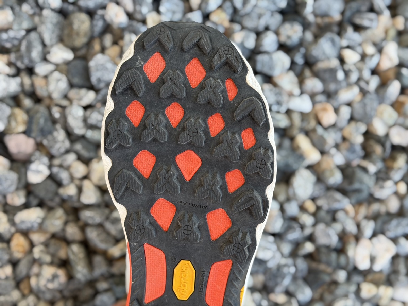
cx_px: 204
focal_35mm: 48
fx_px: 566
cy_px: 153
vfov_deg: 30.3
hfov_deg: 39.7
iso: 64
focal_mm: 6.76
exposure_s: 1/274
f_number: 1.78
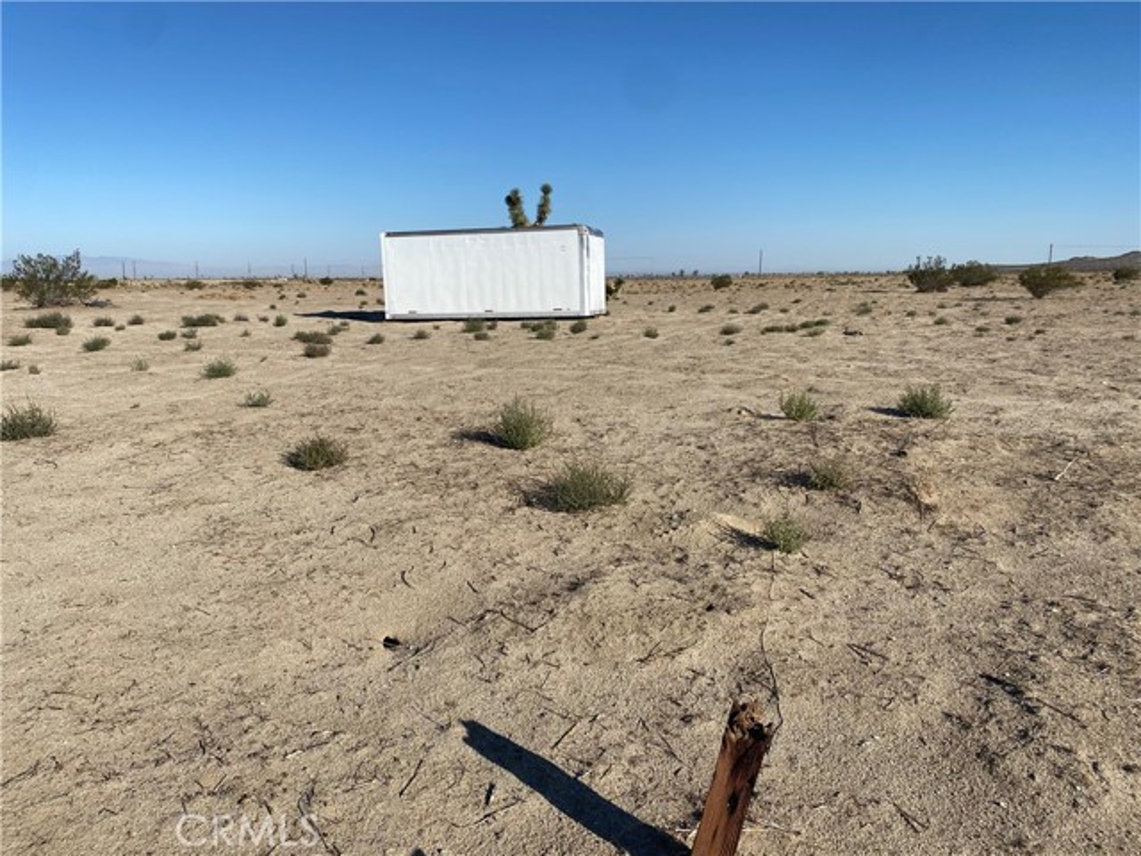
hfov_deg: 67.3
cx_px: 570
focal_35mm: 26
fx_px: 857
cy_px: 428
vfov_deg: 53.1
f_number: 1.8
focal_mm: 4.25
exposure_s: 1/4608
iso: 32
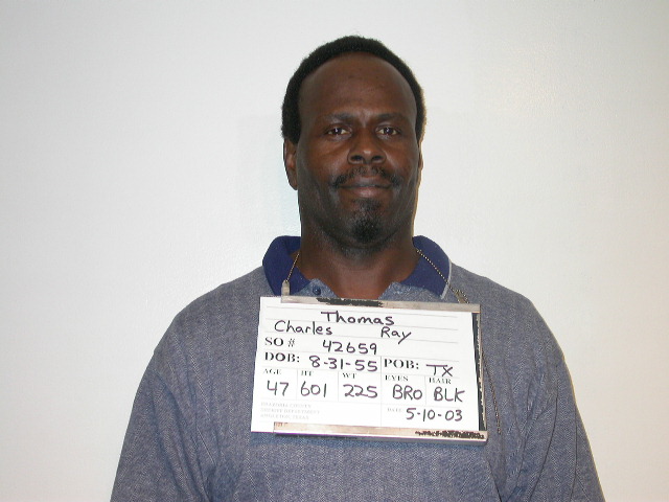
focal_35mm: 58
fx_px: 1121
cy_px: 251
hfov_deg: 33.2
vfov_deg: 25.2
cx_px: 334
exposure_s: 1/60.3
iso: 100
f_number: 3
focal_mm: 12
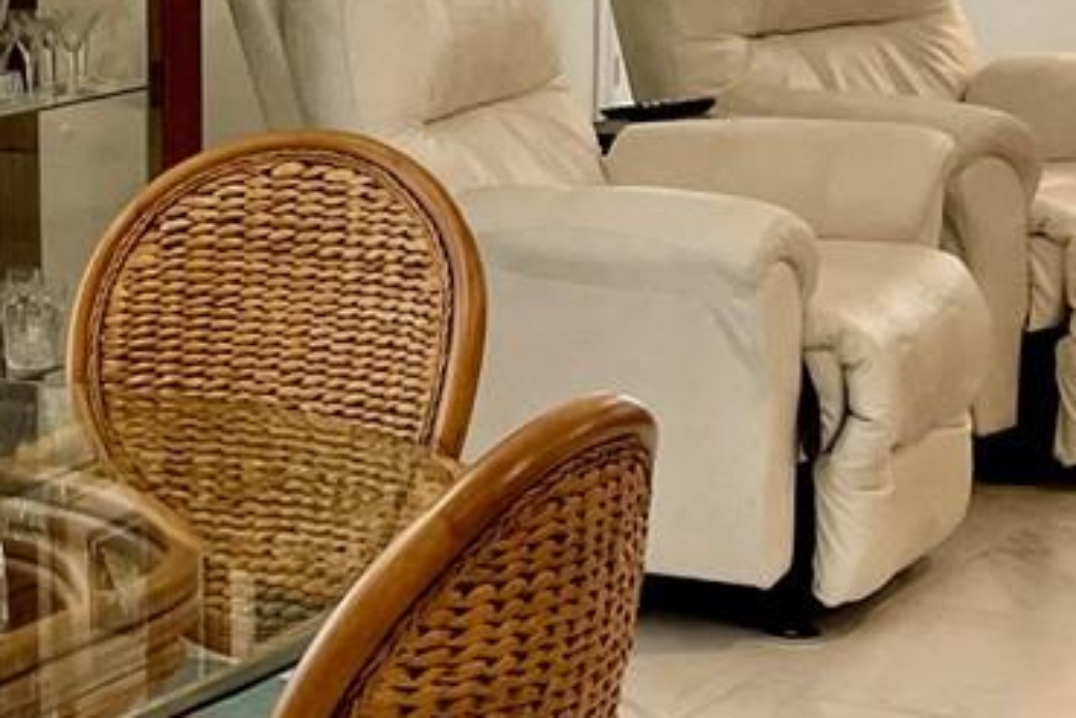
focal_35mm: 117
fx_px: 3498
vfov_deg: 11.7
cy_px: 331
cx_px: -454
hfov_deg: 16.2
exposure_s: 1/120
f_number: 1.6
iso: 80
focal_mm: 4.2
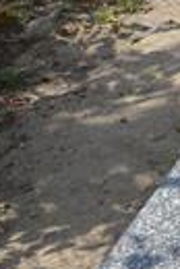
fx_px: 1380
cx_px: 362
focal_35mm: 184
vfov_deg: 11.1
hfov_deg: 7.2
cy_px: 199
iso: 100
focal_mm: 25
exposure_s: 1/200
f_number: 7.1
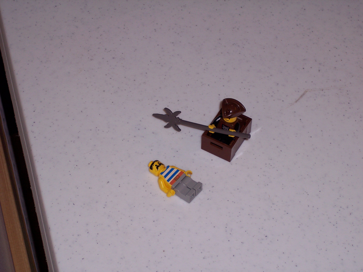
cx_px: 182
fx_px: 1227
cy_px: 136
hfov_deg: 16.8
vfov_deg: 12.7
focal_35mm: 117
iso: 100
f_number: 4.8
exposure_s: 1/125
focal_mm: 24
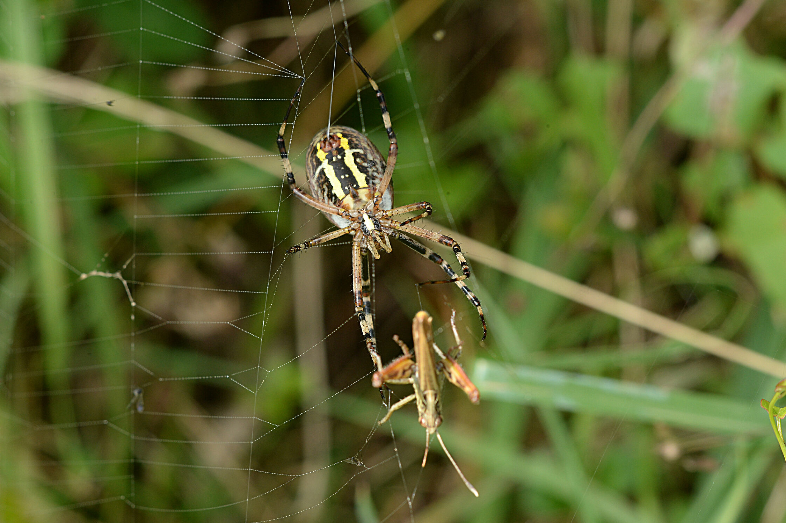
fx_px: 2444
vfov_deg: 12.2
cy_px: 252
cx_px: 409
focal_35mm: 112
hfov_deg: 18.3
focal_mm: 105
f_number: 11
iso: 800
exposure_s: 1/160
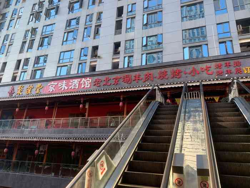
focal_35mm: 26
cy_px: 94
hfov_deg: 67.3
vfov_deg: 53.1
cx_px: 125
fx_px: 188
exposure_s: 1/144
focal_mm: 4.25
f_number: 1.8
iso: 25
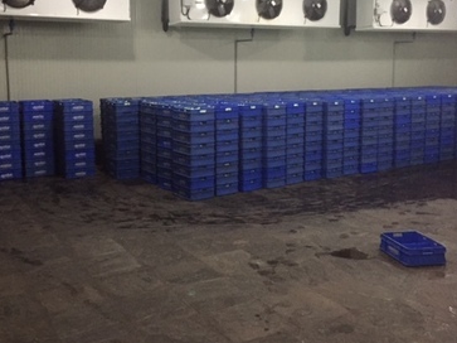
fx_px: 528
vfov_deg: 35.6
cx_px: 194
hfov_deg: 46.7
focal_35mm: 40
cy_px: 114
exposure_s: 1/15
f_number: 2.2
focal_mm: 4.15
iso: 320
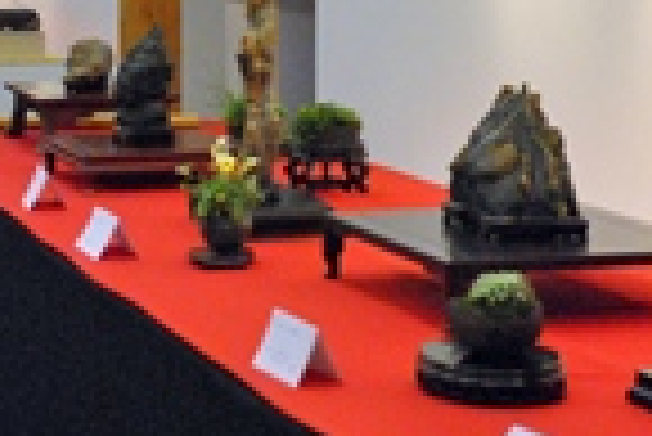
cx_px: 438
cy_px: -11
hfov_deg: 14.6
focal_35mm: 140
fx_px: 2544
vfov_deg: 9.7
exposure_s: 1/125
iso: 1600
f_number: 5.6
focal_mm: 35
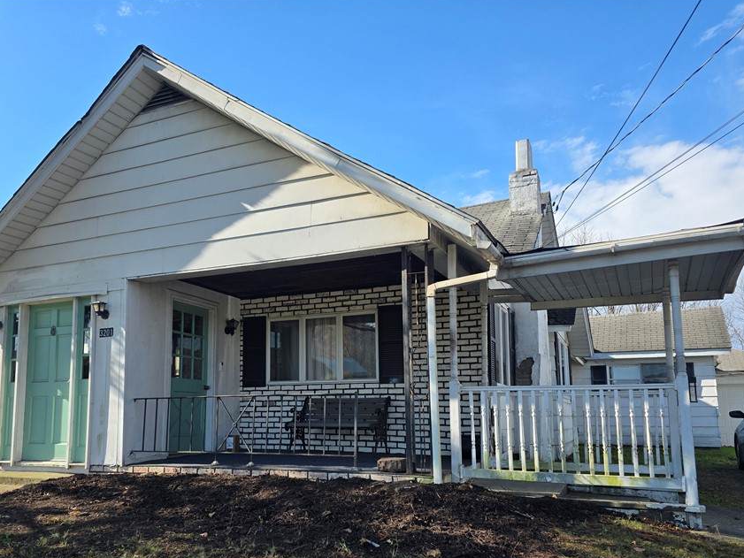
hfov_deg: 63.2
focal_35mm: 28
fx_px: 602
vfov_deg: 49.5
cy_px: 334
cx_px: 325
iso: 80
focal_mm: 6.3
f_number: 1.7
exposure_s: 1/3194
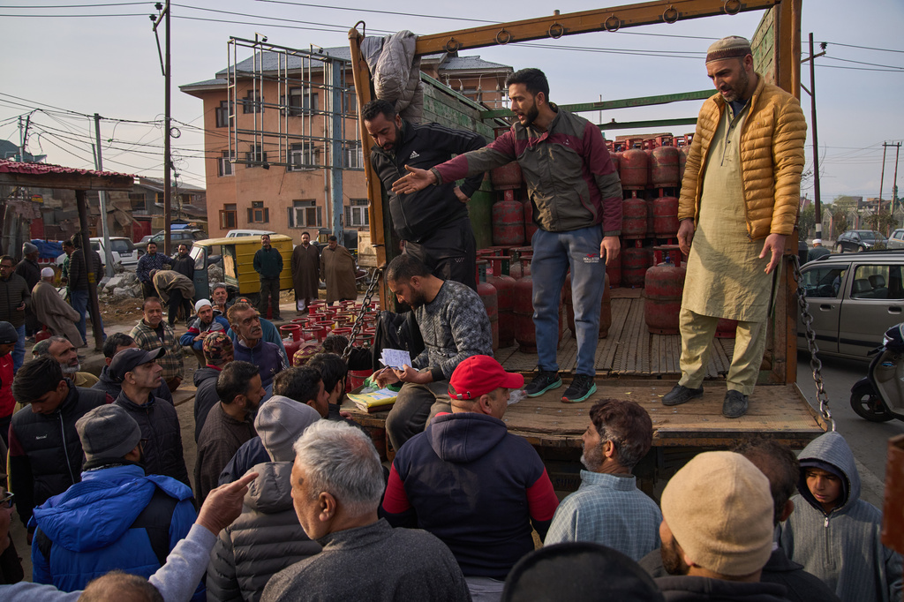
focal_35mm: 24
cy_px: 301
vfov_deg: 53.1
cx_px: 452
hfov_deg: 73.8
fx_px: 602
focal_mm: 24
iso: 800
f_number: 5
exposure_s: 1/2000
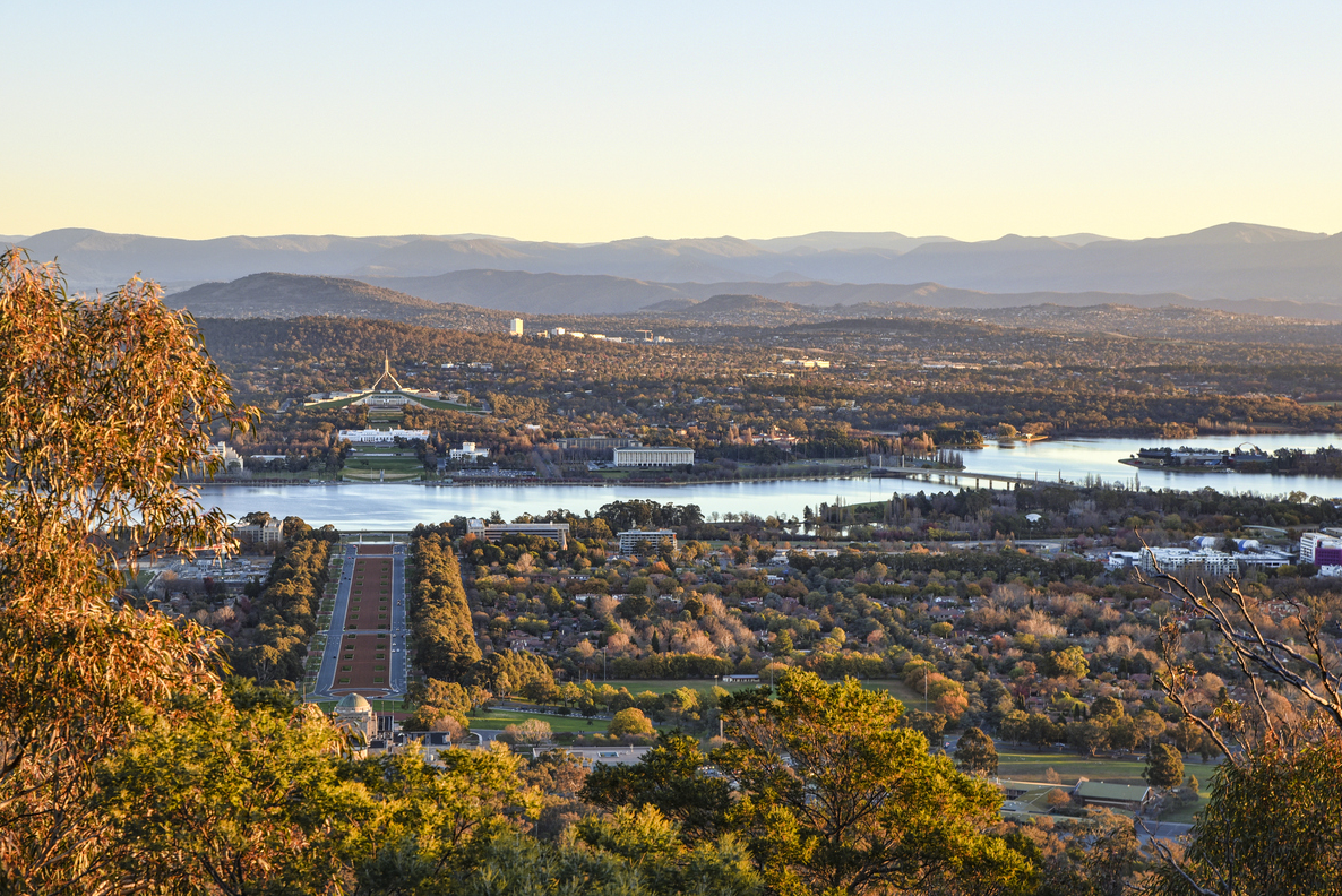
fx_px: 2760
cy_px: 444
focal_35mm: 74
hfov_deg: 27.3
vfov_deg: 18.4
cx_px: 668
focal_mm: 70
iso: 200
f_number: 8
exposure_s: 1/50
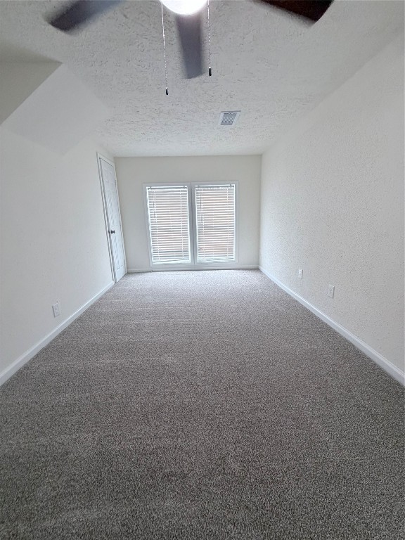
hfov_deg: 85.7
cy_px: 270
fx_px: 218
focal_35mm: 14
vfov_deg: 102.1
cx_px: 202
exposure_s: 1/120
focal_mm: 2.22
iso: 250
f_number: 2.2
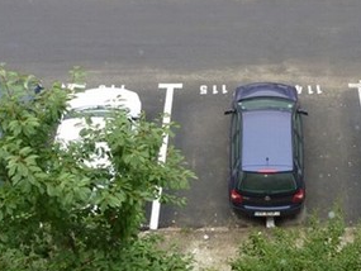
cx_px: 270
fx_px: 595
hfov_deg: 33.1
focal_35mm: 57
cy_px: 149
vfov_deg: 25.7
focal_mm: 4.9
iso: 125
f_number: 3.3
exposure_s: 1/30
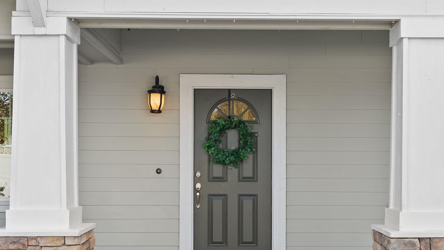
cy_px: 164
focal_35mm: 57
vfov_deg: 21.0
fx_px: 671
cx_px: 237
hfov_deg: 36.6
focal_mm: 28
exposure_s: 1/20
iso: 100
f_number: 8
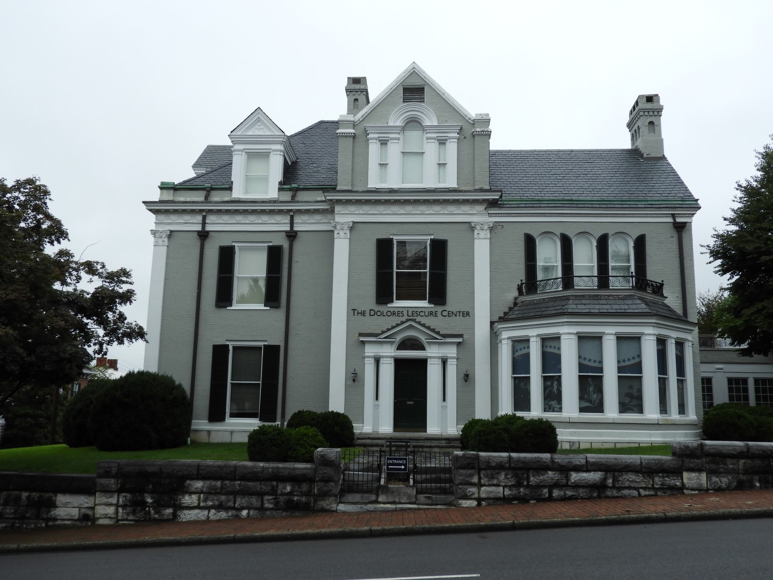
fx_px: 670
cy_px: 290
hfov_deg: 60.0
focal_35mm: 30
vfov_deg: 46.8
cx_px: 386
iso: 100
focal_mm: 5.4
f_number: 3.5
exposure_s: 1/500
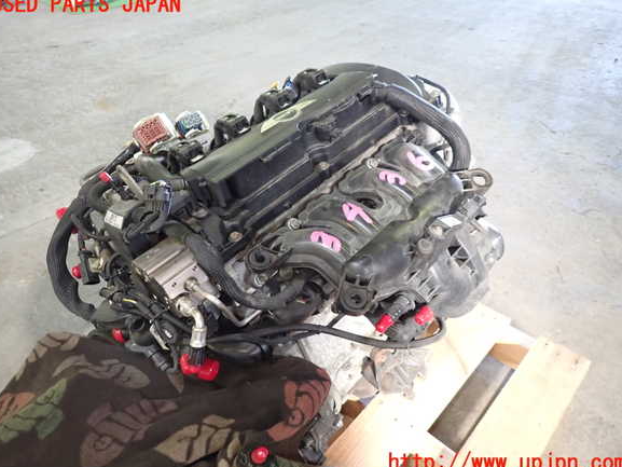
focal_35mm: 26
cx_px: 308
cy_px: 234
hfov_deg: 67.3
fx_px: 467
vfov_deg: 53.1
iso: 400
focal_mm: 4.5
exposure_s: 1/30
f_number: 2
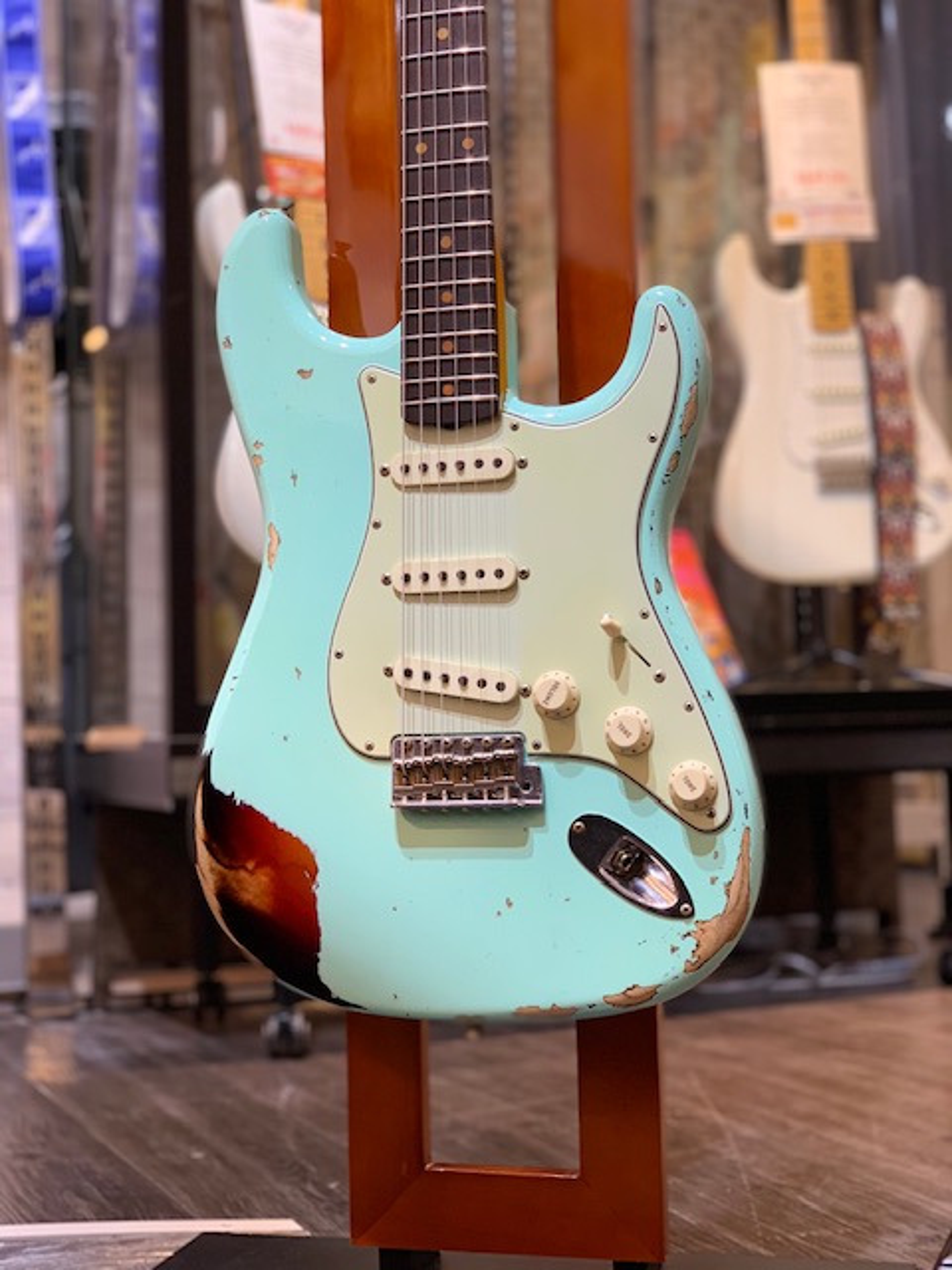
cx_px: 476
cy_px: 635
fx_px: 1907
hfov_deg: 28.0
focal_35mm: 52
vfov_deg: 36.8
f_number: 2.4
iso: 100
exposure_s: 1/50
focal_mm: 6
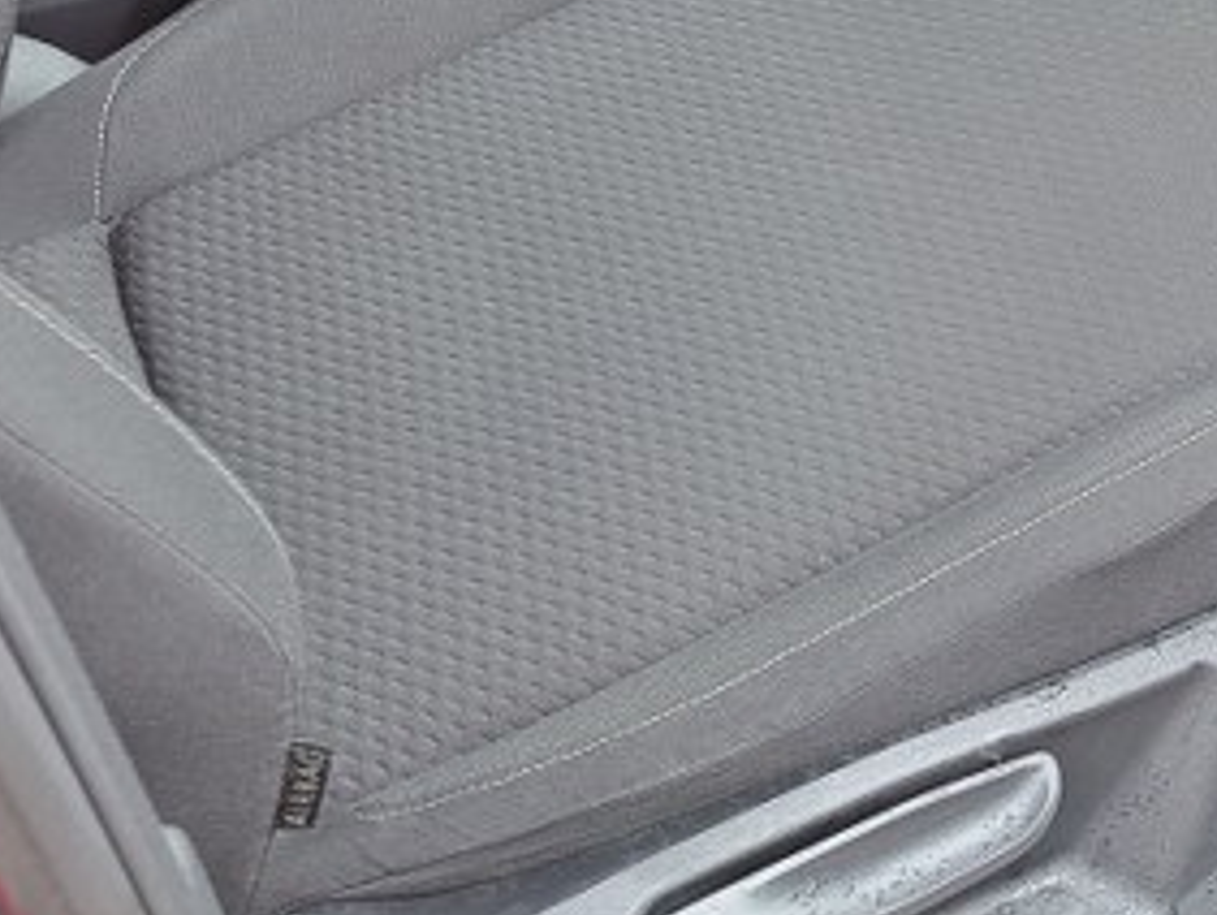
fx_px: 2393
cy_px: -190
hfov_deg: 26.8
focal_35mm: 68
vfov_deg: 20.2
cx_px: 1243
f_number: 1.8
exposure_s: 1/100
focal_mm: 5.23
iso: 50
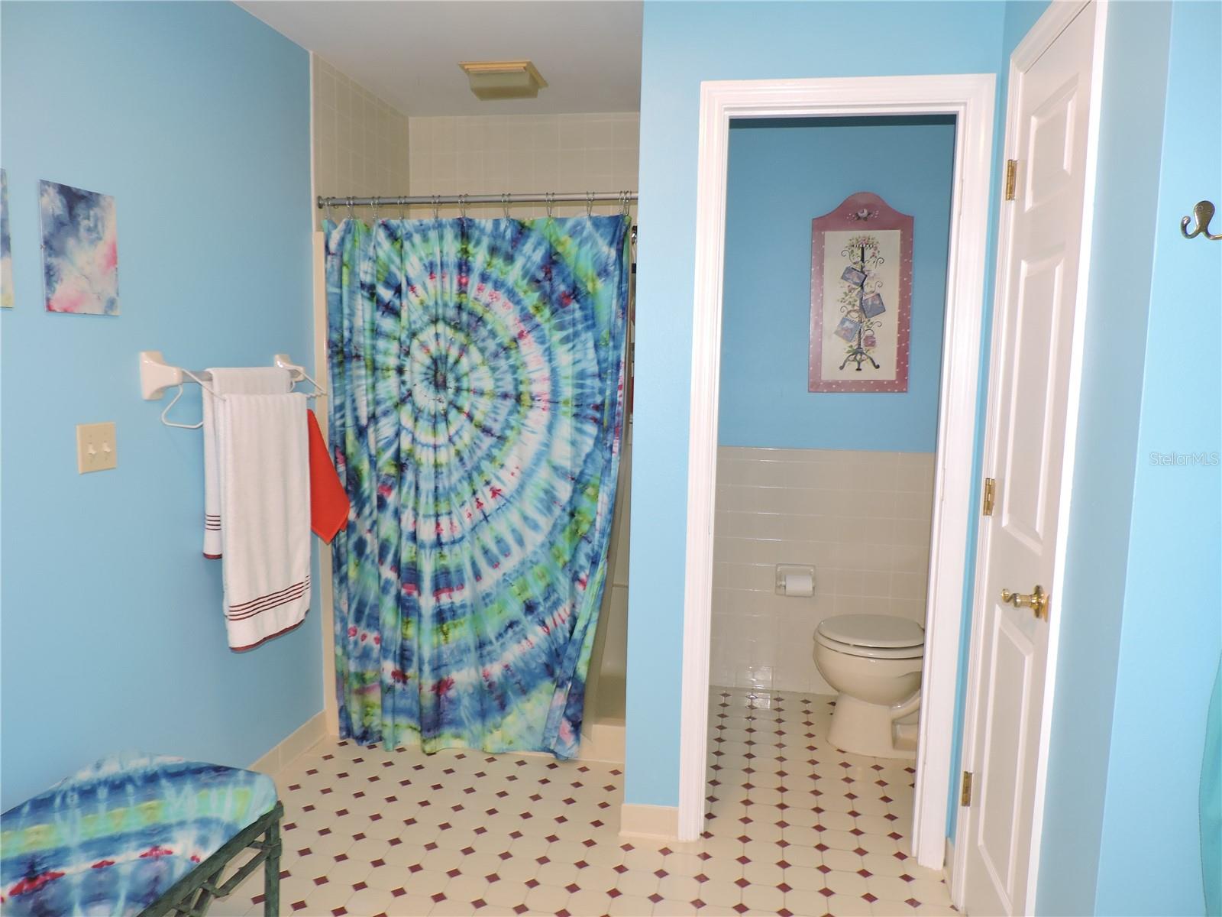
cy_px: 458
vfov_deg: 56.8
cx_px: 611
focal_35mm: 24
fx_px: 847
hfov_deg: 71.6
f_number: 3
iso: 200
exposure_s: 1/30
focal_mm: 4.3
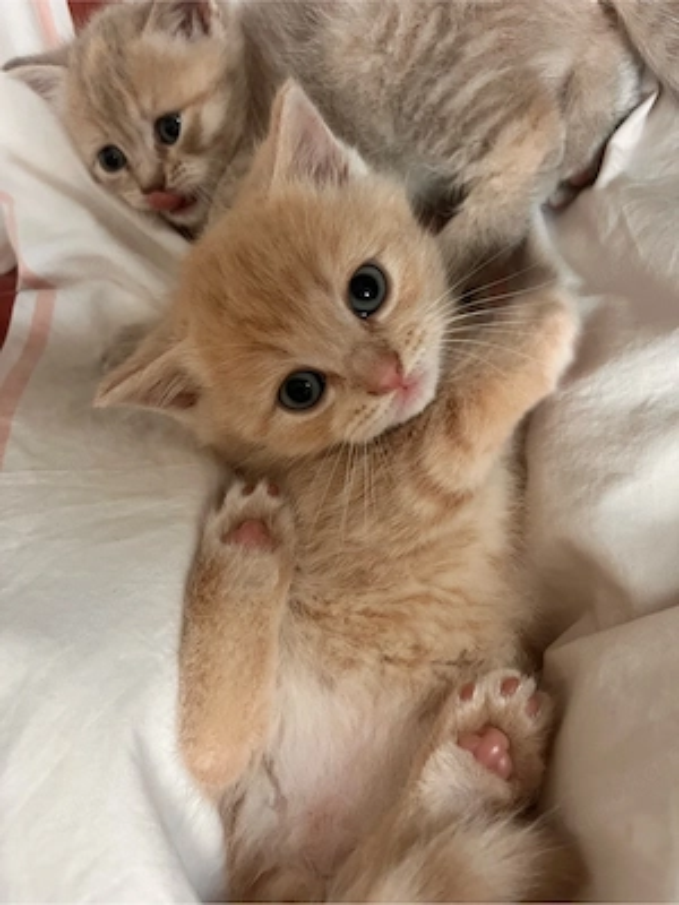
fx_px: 680
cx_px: 340
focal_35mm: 26
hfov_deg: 53.1
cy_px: 452
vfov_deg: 67.3
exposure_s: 1/50
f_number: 1.6
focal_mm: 5.1
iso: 200
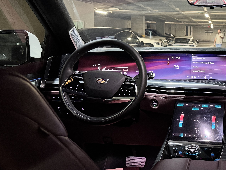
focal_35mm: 42
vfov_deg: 34.3
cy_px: 76
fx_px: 274
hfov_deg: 41.9
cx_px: 194
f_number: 1.78
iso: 1000
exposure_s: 1/31
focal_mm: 6.76
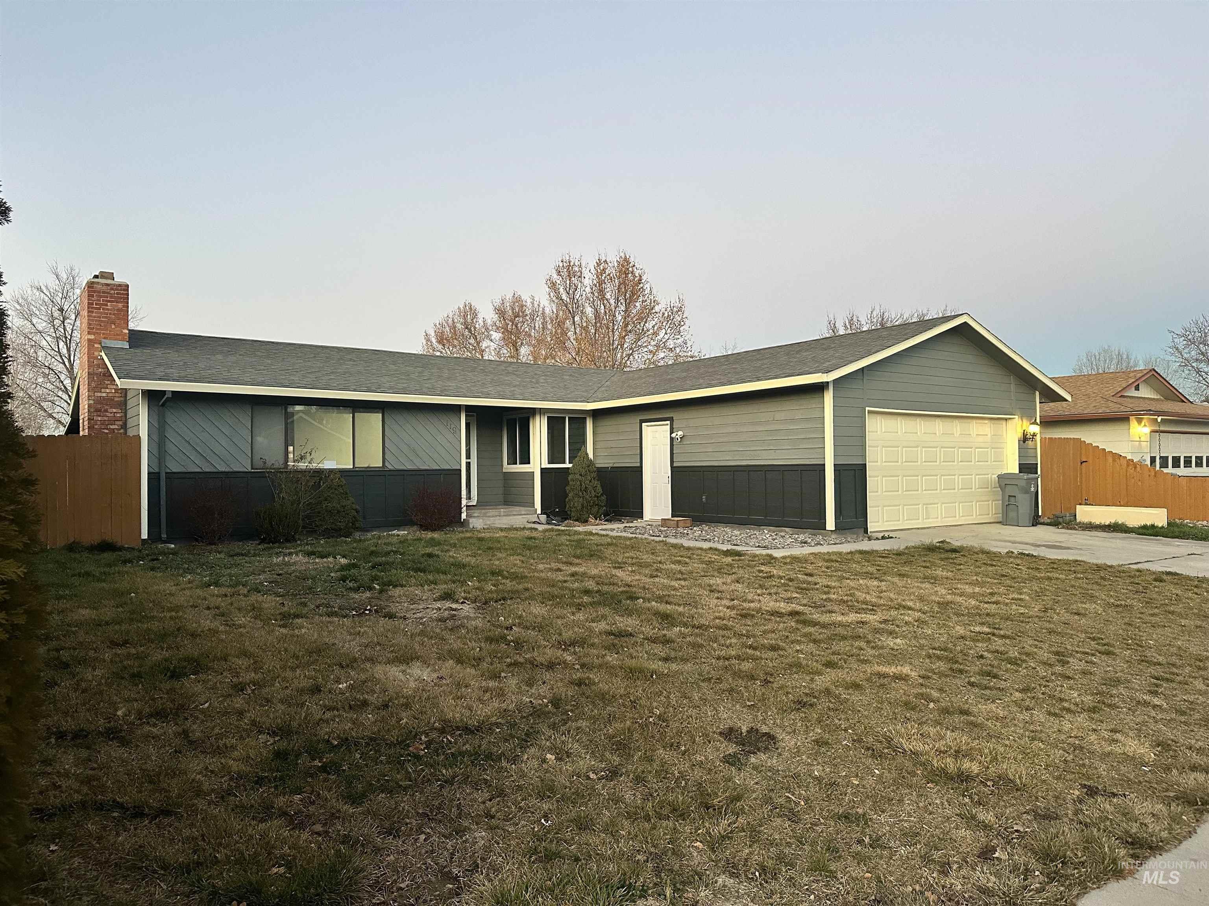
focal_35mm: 24
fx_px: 838
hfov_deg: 71.6
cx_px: 604
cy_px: 453
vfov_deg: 56.8
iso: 400
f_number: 1.78
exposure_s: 1/60
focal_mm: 6.86
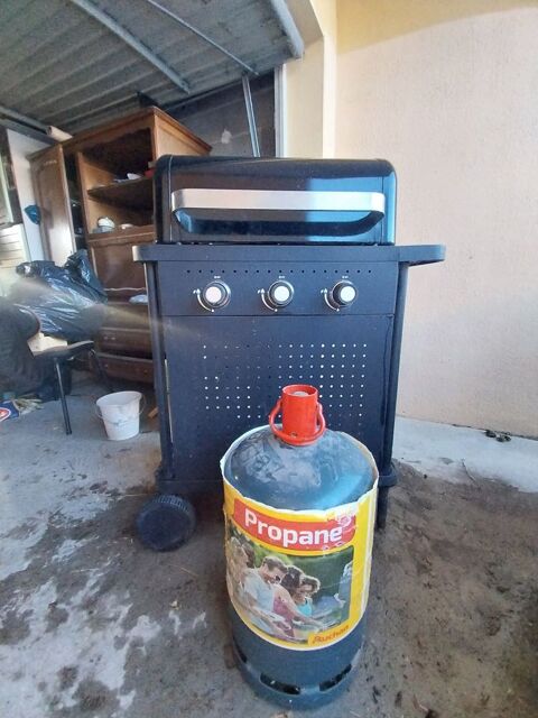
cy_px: 359
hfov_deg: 89.9
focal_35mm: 13
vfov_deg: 106.2
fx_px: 269
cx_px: 269
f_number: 2.2
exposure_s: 1/40
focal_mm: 1.3
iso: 200
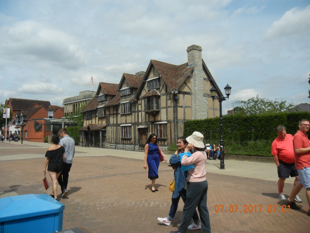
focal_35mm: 30
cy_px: 116
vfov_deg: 46.8
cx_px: 155
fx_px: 269
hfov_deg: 60.0
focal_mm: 5.4
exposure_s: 1/648
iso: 160
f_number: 7
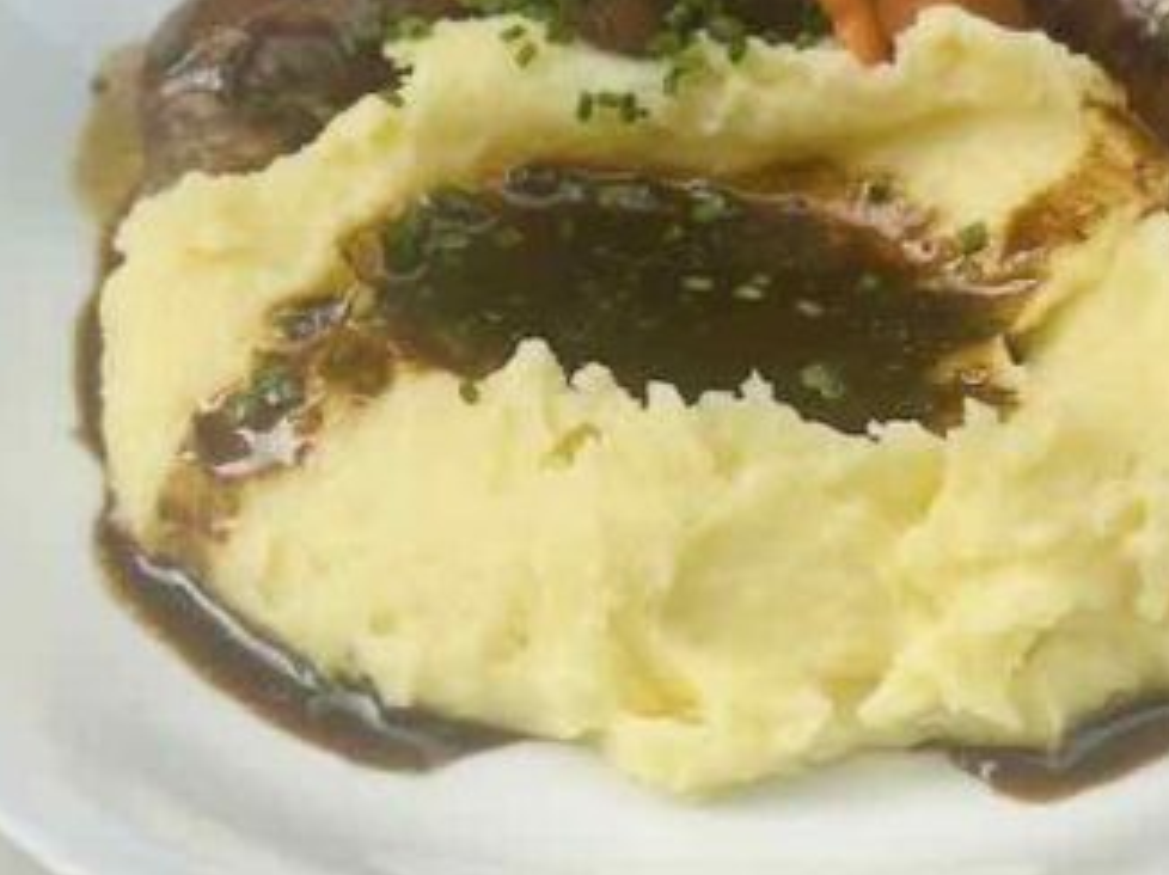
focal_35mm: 151
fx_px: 5096
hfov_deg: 13.0
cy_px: 337
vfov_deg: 9.8
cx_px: 1076
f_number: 1.78
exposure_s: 1/864
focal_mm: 6.86
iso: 80
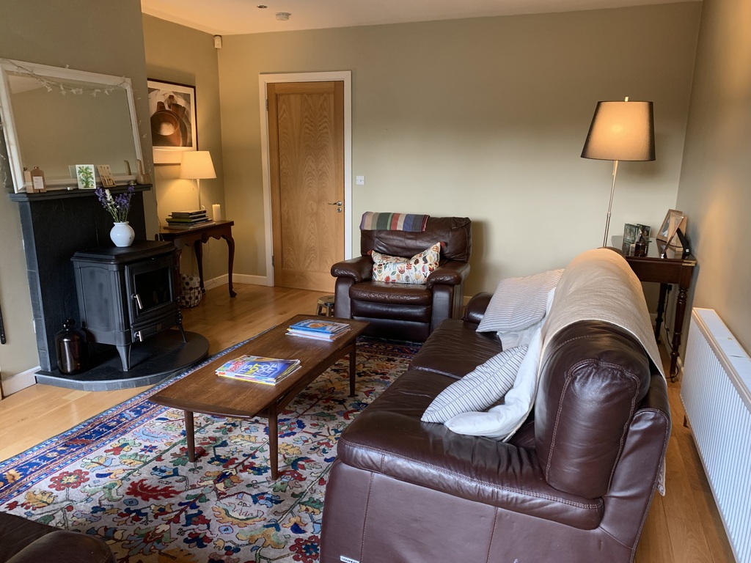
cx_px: 376
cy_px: 282
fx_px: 564
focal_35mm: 26
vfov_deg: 53.1
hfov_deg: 67.3
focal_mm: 4.25
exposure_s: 1/50
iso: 250
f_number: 1.8
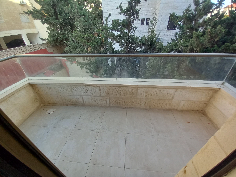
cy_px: 88
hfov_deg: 106.2
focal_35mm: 13
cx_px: 118
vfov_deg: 89.9
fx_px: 89
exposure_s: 1/120
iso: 80
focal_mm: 1.13
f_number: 2.2
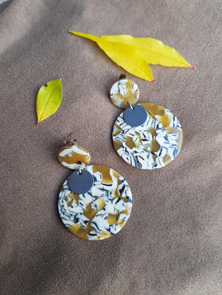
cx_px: 111
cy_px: 148
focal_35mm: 26
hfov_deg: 53.1
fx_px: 222
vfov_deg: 67.3
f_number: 1.7
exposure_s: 1/100
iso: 64
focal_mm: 4.2
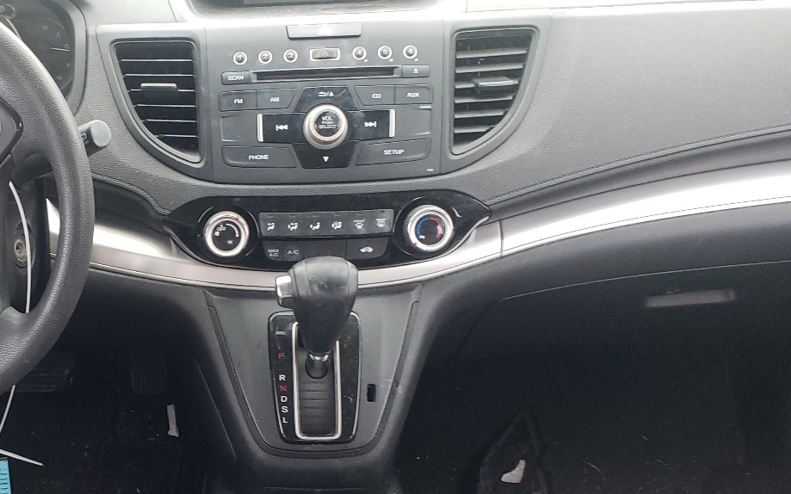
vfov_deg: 26.4
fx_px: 1035
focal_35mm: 48
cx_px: 164
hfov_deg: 40.2
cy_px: 385
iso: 143
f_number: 1.5
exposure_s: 1/60.2
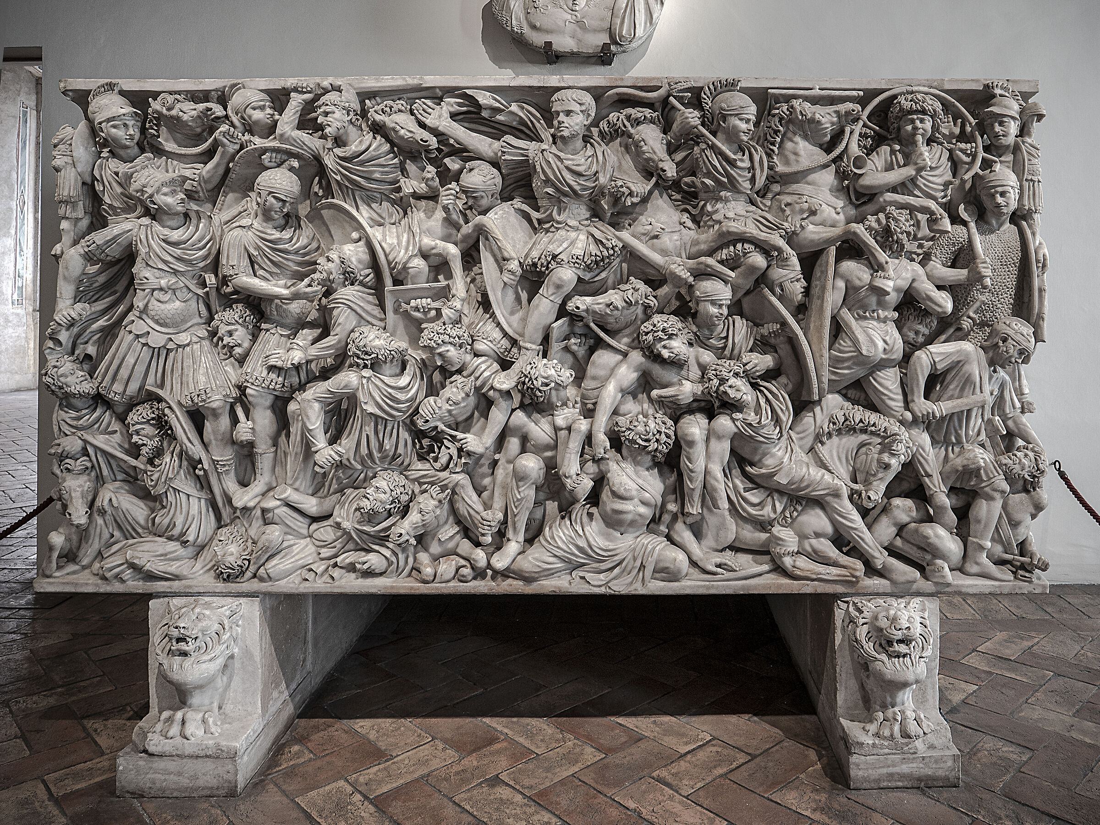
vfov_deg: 56.8
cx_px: 550
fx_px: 763
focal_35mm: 24
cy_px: 412
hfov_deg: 71.6
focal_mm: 12
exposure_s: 1/30
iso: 200
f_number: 2.8
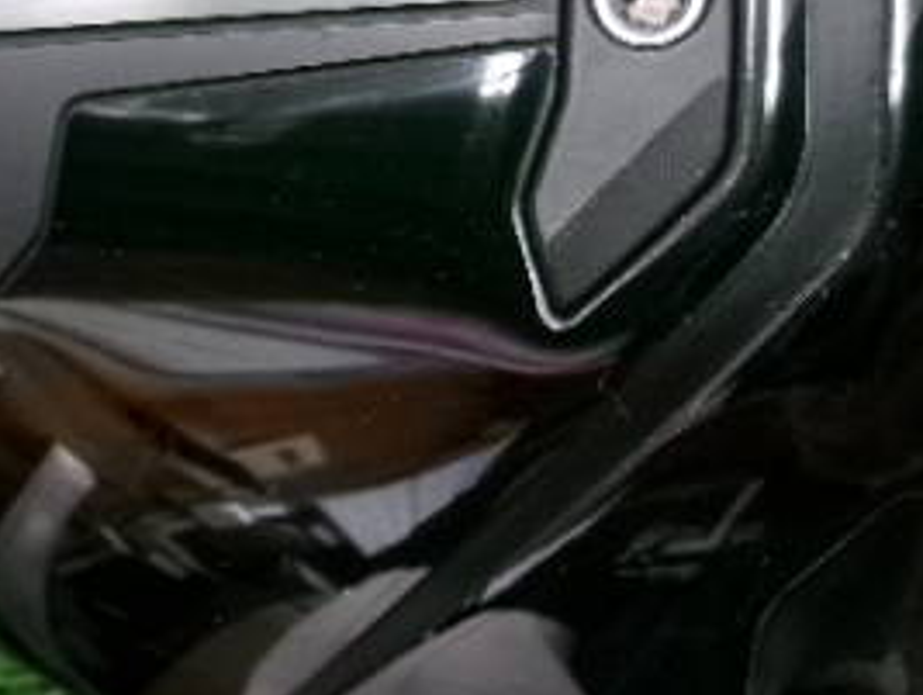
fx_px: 1789
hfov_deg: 28.9
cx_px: 460
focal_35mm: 67
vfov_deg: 21.9
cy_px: 207
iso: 800
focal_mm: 5.1
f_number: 3.9
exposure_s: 1/34
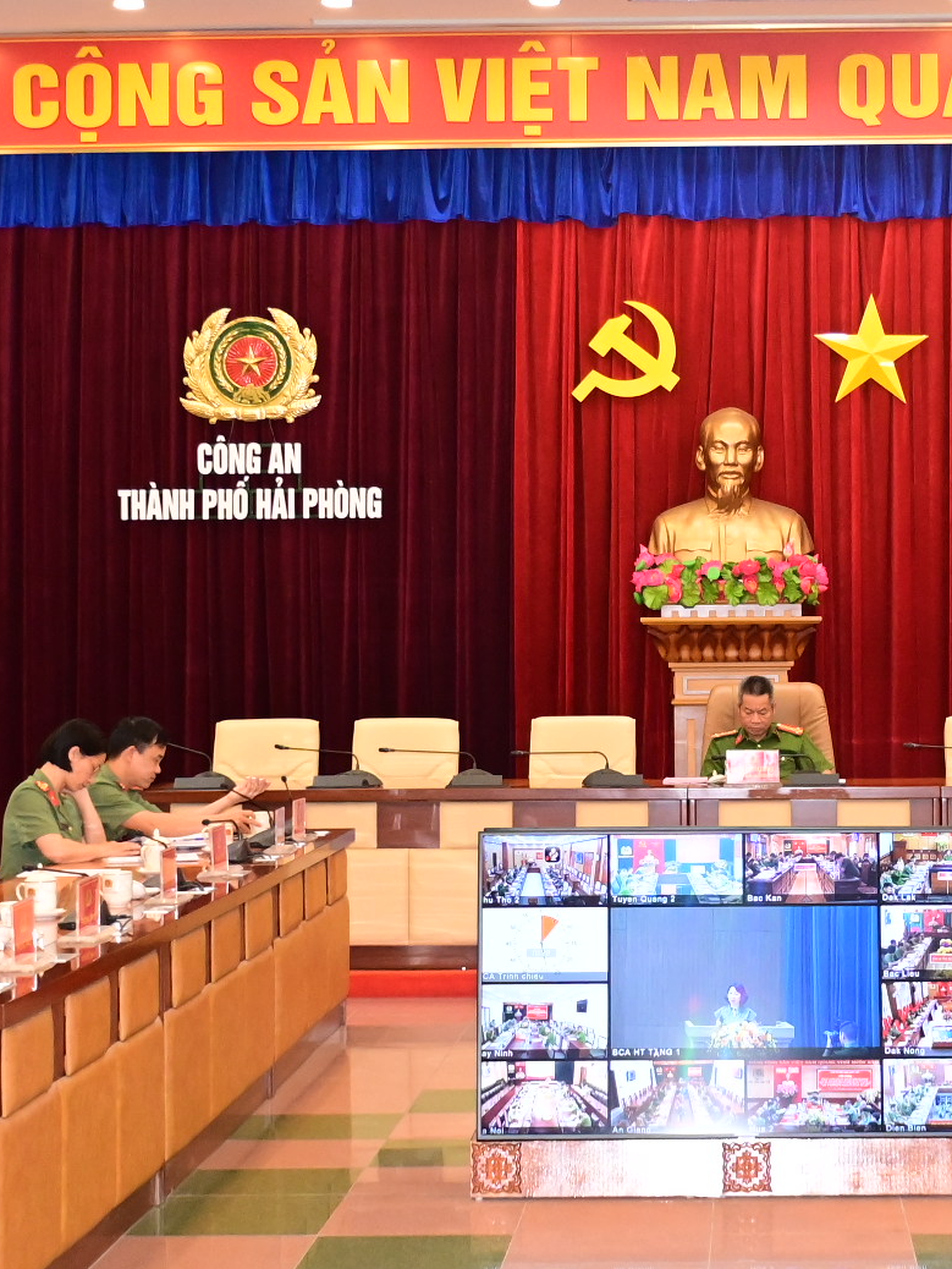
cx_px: 776
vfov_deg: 23.8
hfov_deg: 17.8
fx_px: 3006
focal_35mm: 82
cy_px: 616
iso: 3200
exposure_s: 1/200
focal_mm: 30
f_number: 4
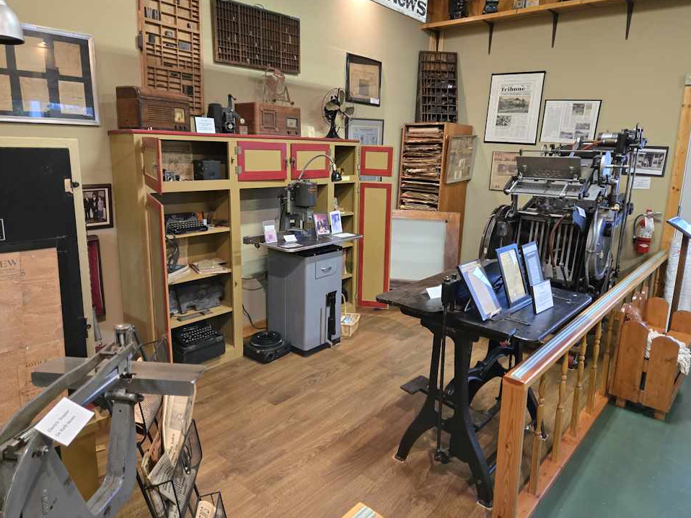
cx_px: 357
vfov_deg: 56.8
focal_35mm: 24
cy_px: 251
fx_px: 479
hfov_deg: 71.6
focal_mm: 5.4
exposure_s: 1/60
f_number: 1.8
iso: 500
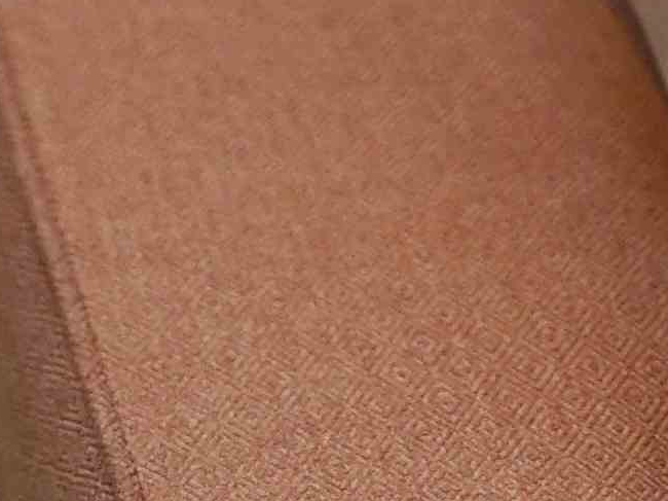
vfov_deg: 4.5
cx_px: 865
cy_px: -1070
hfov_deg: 6.3
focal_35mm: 314
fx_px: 6057
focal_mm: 50
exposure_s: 1/640
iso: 1000
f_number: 1.8
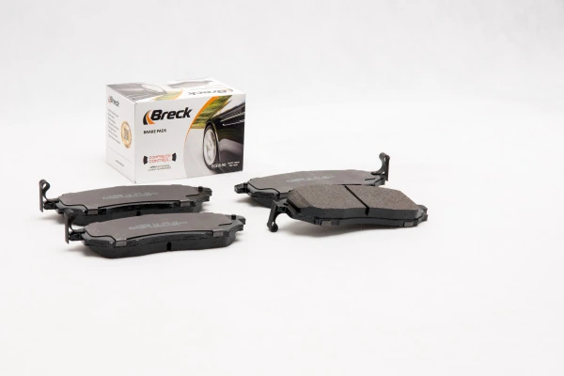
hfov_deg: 22.6
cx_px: 282
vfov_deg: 15.2
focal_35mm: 90
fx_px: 1410
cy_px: 188
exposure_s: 1/200
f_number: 11
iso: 100
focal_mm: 60
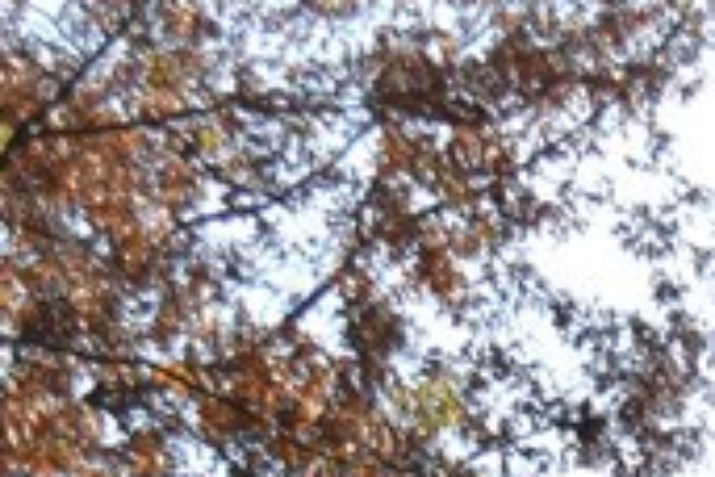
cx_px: 1802
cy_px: 1352
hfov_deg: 7.7
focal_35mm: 247
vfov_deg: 5.3
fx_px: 4905
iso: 100
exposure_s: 1/200
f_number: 6.3
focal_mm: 26
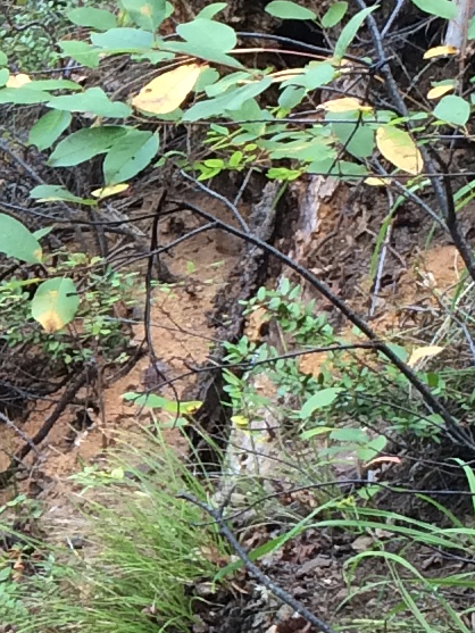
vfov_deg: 11.6
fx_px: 3109
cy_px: 447
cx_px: -507
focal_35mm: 170
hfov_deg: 8.3
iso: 40
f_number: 2.2
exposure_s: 1/60
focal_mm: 4.15
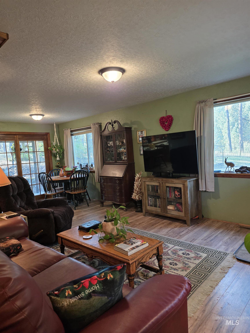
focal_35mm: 23
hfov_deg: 58.9
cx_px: 125
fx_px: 221
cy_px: 166
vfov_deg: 73.9
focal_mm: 6.3
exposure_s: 1/120
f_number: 1.7
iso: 400
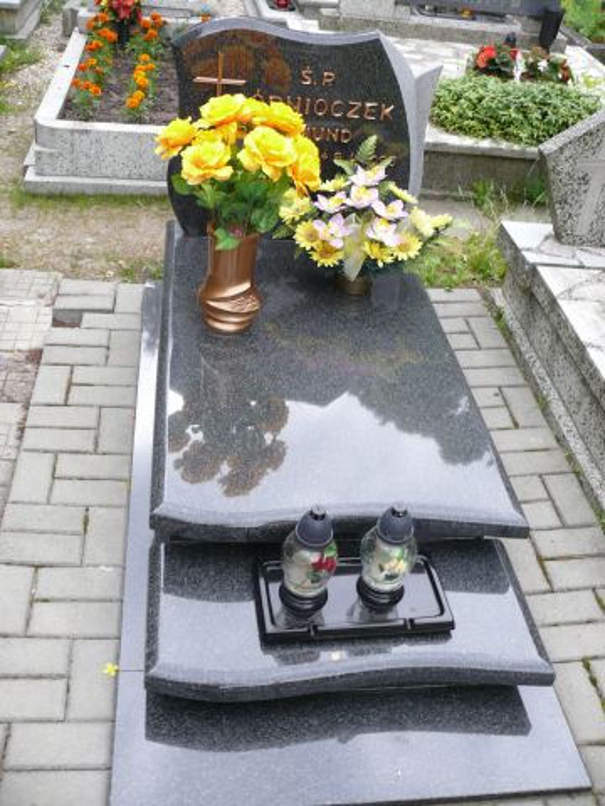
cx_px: 302
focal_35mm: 35
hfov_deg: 40.7
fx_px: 816
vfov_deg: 52.6
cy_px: 403
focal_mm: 7.4
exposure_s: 1/50
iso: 100
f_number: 2.8
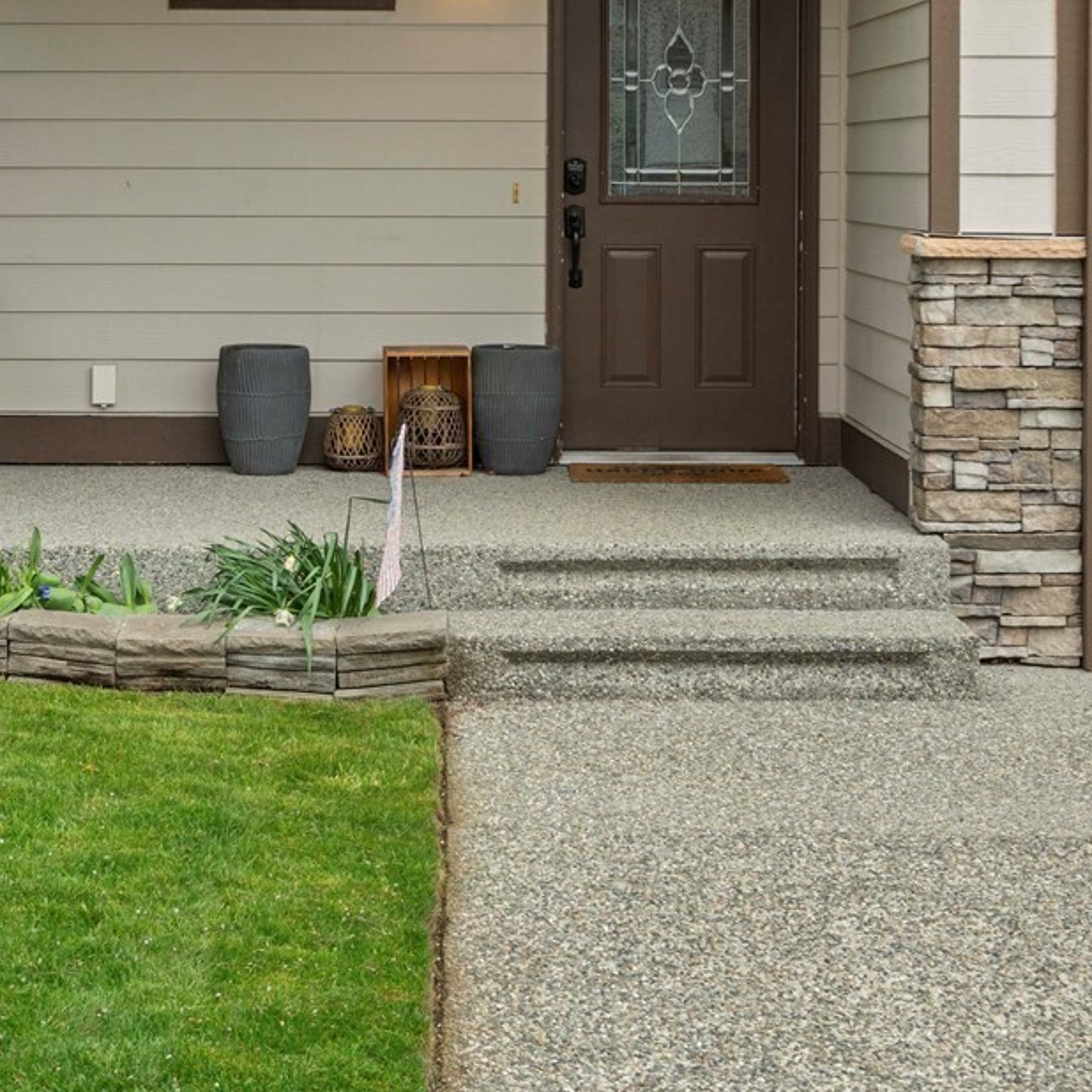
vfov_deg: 24.1
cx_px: 471
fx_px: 2498
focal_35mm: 70
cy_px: 146
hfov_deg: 24.6
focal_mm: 30
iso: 200
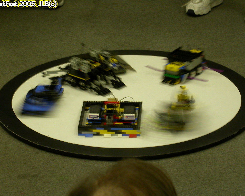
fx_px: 1131
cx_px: 120
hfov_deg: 12.4
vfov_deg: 9.9
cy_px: 98
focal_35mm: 156
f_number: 5
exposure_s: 1/7.9
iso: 100
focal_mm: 30.8
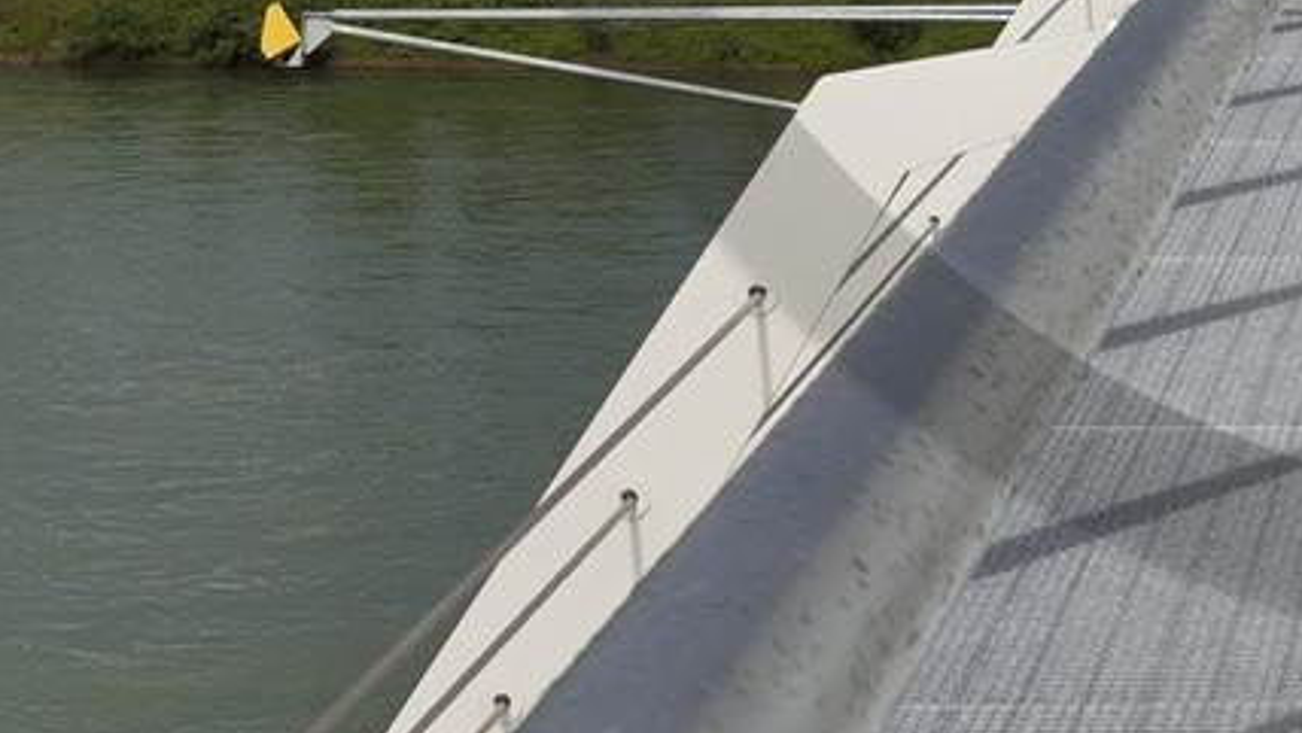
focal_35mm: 141
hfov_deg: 14.6
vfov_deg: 8.3
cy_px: -605
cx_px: 1649
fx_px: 4869
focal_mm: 36
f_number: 16
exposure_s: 1/640
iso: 400
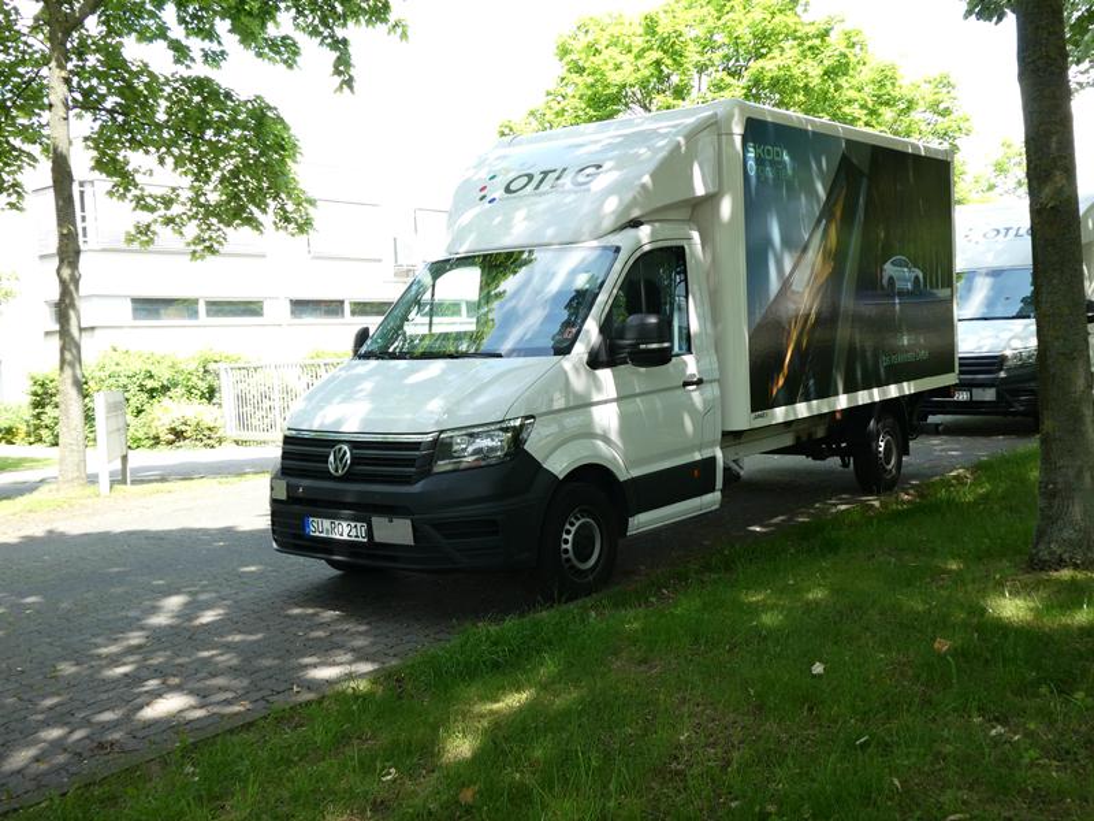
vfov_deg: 40.7
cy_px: 410
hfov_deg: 52.6
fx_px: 1106
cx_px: 547
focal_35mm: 35
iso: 80
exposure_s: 1/100
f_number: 3.7
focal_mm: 6.3
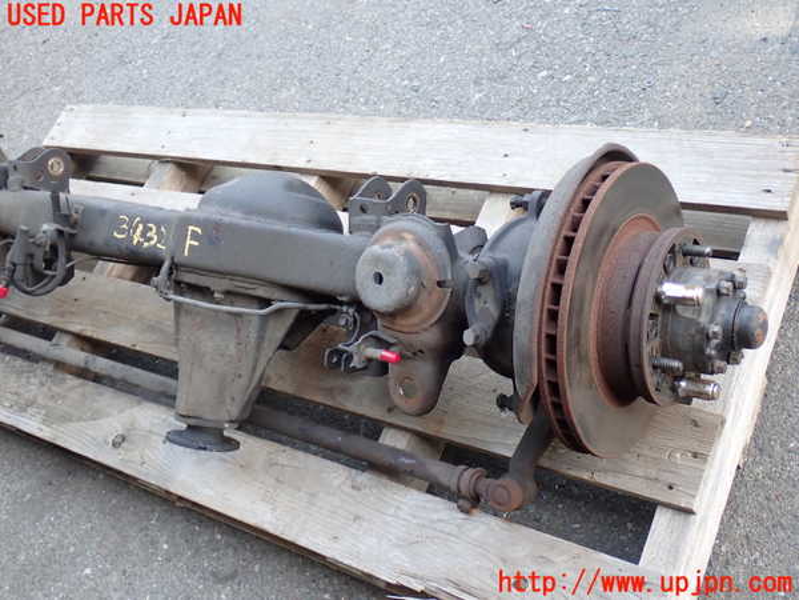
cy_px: 300
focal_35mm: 41
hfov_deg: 45.8
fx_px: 946
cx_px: 400
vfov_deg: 35.1
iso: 200
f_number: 2.8
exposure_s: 1/50
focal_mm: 7.31
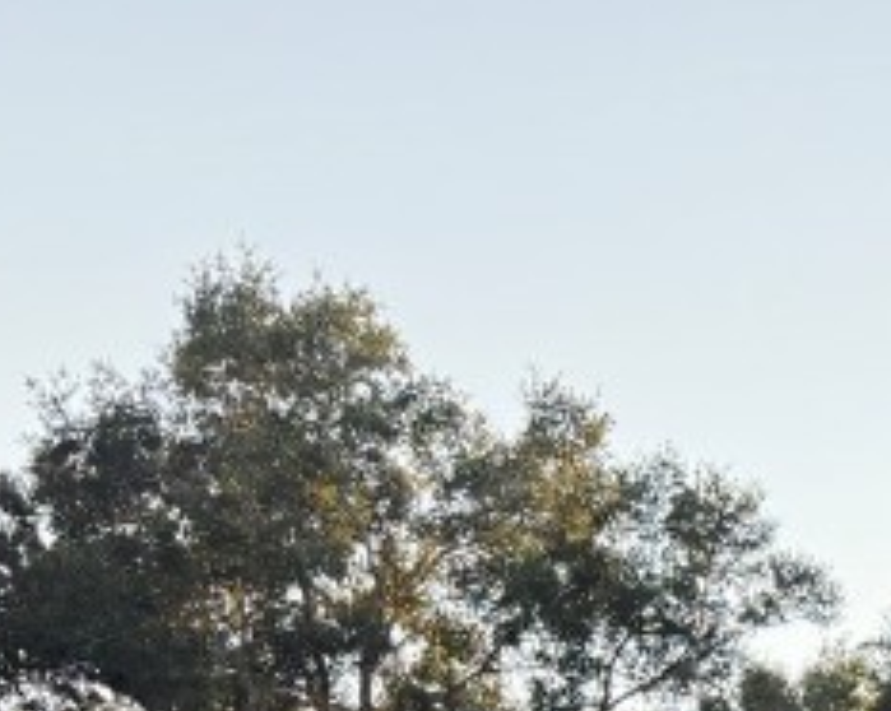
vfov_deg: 13.1
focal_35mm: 103
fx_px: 2714
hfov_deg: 16.6
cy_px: 1380
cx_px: 1415
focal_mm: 6.76
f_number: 1.78
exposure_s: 1/654
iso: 100
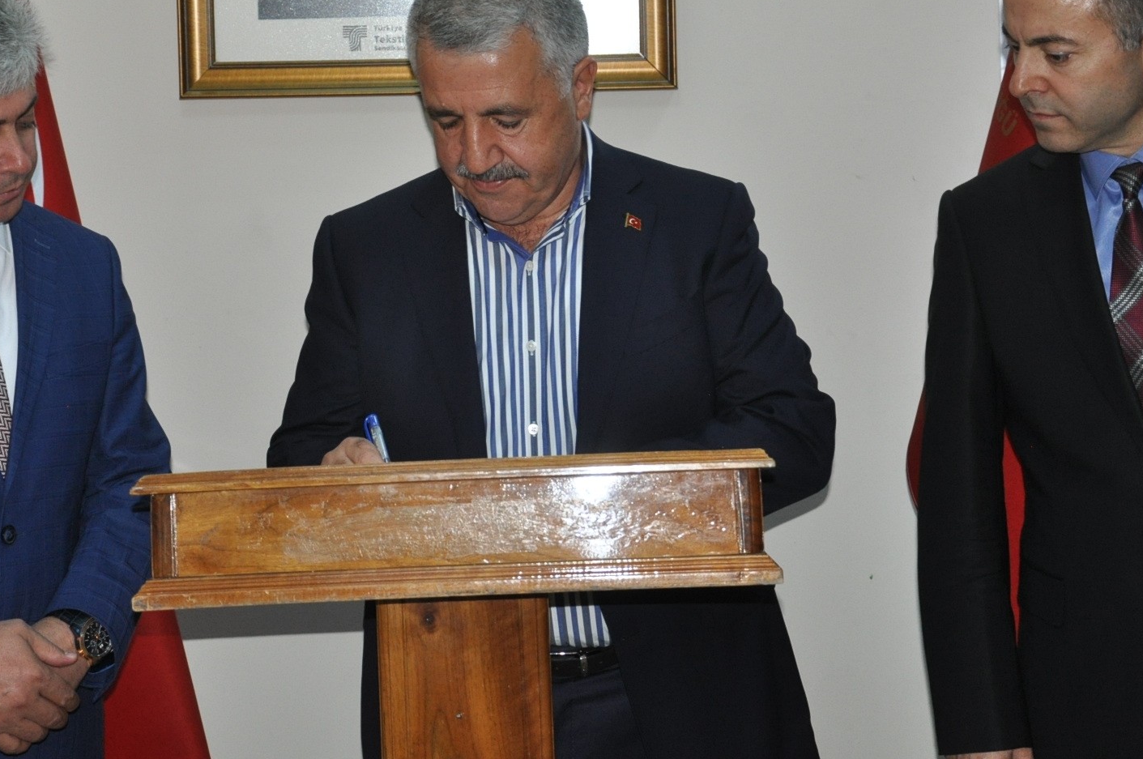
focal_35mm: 80
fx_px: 2529
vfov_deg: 17.0
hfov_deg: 25.4
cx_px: 498
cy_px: 183
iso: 800
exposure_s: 1/60
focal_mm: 35
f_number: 4.5
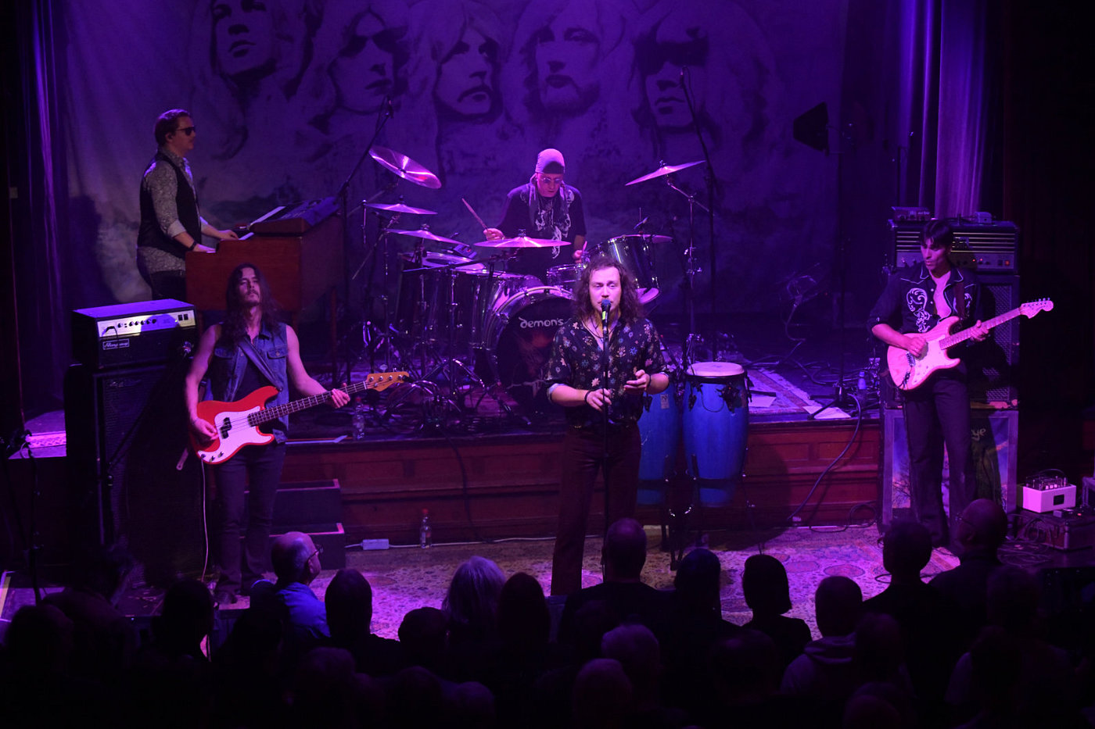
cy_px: 364
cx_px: 548
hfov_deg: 28.8
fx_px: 2129
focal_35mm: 70
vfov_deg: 19.5
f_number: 2.8
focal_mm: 70
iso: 8000
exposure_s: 1/800
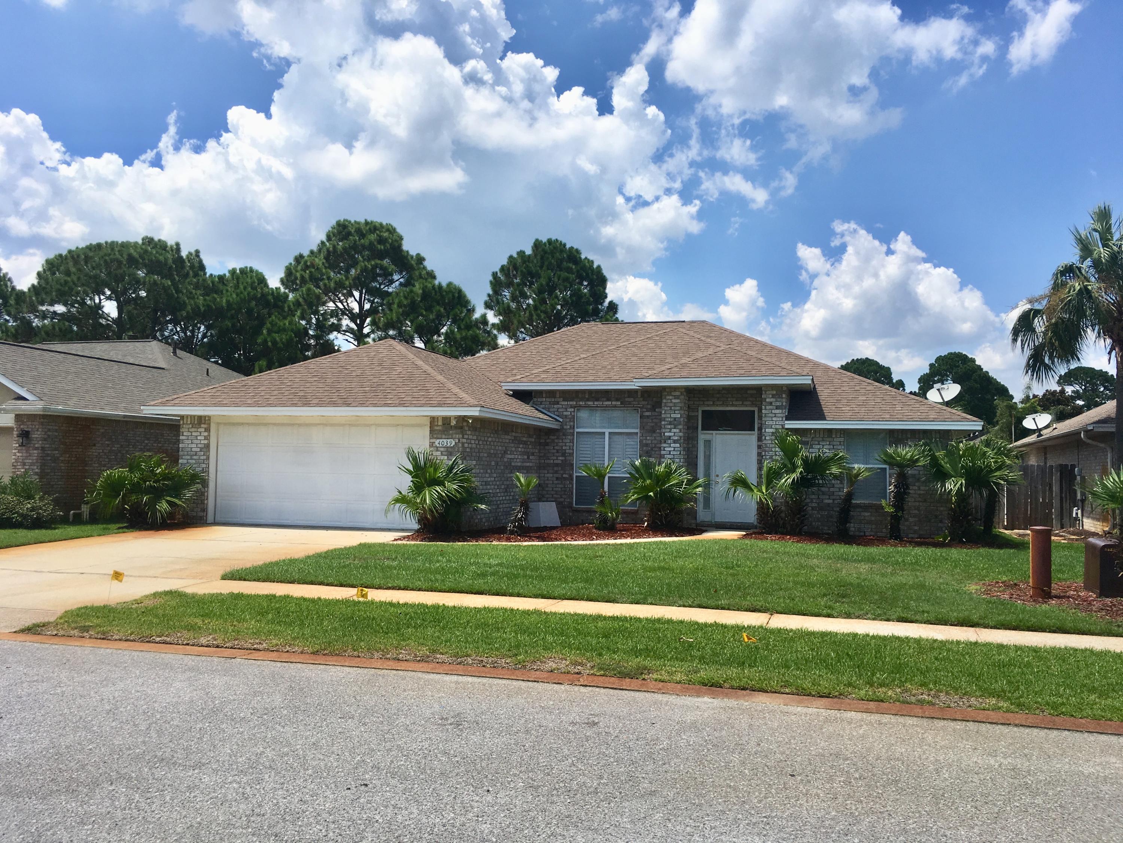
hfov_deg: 61.7
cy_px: 422
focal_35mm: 29
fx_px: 941
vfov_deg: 48.2
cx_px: 562
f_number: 2.2
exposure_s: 1/1832
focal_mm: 4.15
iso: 25
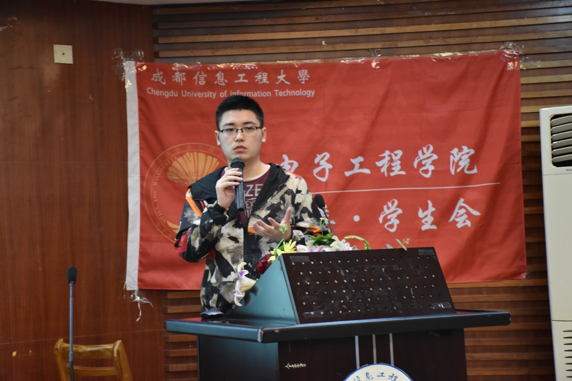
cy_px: 190
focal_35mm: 75
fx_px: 1192
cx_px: 286
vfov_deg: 18.2
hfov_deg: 27.0
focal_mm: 50
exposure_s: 1/30
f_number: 4.8
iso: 1600
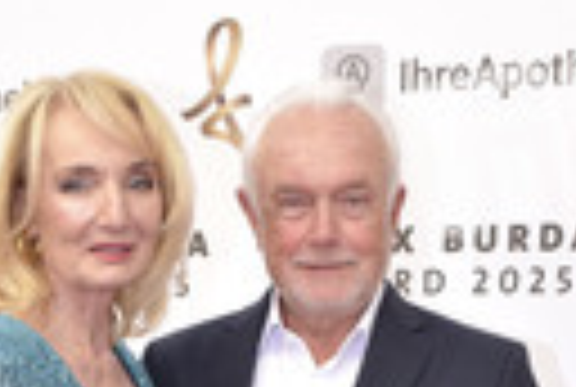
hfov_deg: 24.9
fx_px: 1299
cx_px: 225
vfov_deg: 13.9
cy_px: 806
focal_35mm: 81
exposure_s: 1/250
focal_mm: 26
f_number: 6.3
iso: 400
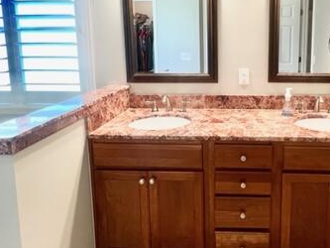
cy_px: 71
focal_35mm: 25
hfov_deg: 66.7
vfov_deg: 53.2
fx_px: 238
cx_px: 231
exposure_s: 1/60
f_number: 1.8
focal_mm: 1.57
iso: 125
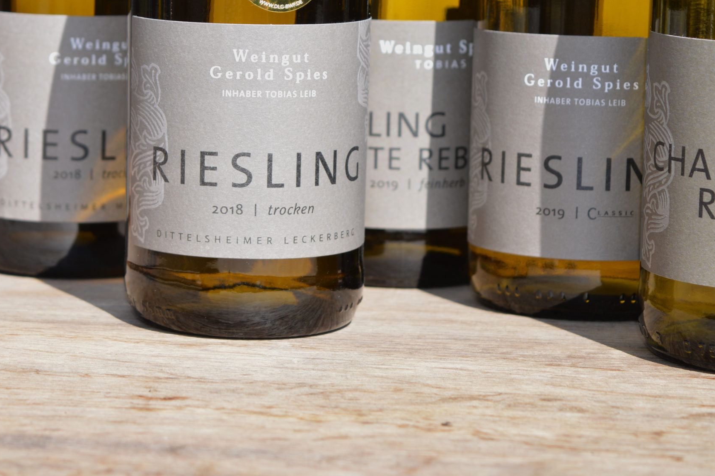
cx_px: 213
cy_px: 191
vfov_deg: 10.9
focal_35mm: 126
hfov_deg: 16.2
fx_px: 2496
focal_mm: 55
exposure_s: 1/200
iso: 100
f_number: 5.6
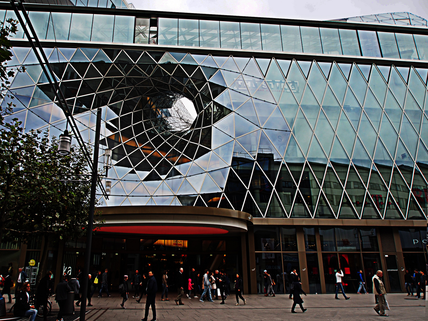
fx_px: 297
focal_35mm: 24
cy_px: 160
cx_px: 214
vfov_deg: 56.8
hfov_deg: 71.6
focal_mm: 12
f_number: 6.3
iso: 200
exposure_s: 1/200
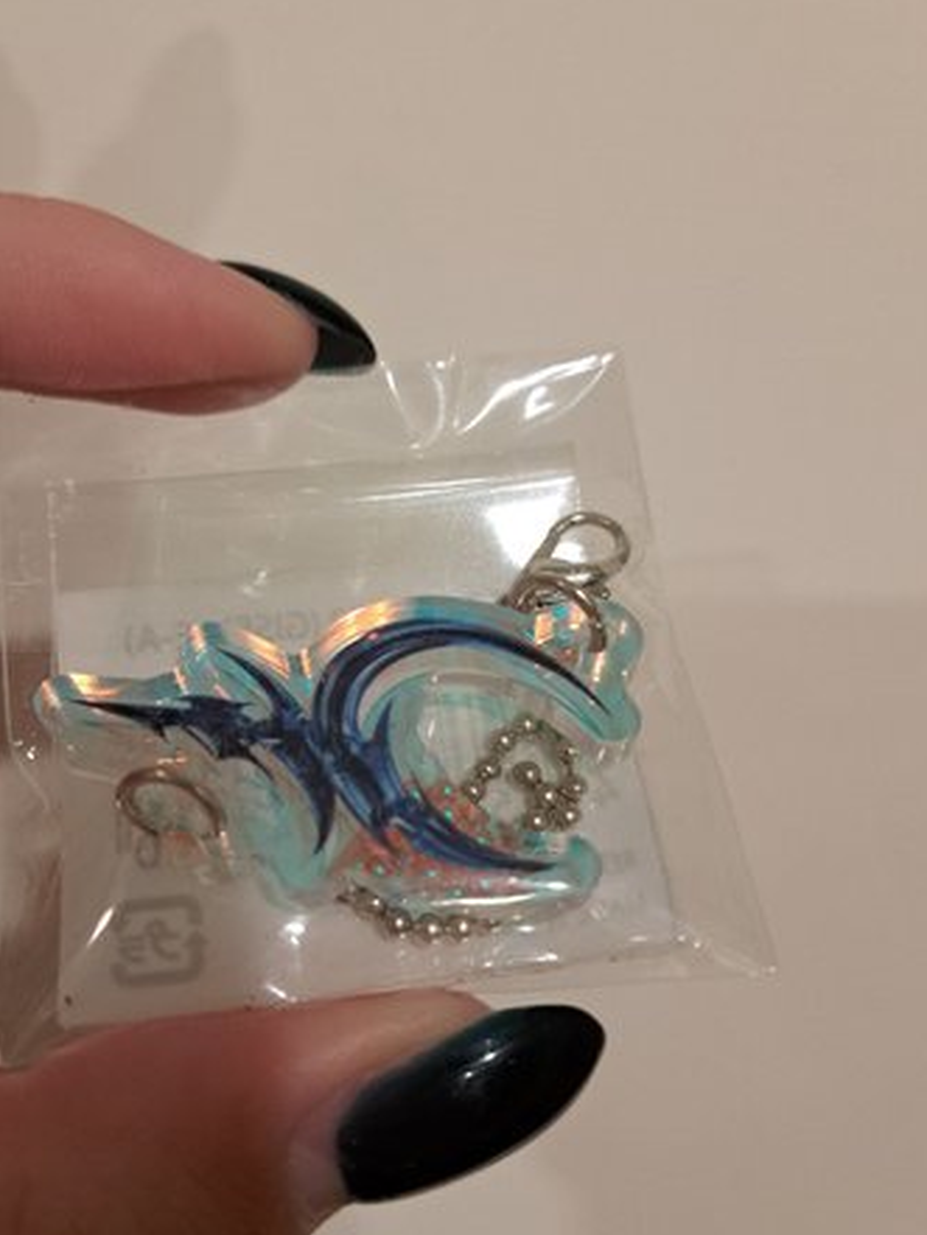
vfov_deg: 61.5
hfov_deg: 48.0
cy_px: 682
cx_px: 378
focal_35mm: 29
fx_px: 1035
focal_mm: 5.23
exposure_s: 1/40
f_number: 1.8
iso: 400
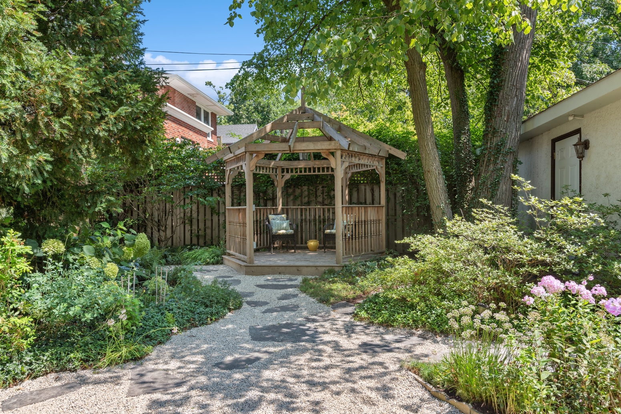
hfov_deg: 73.7
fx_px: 414
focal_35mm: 24
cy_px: 202
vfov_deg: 53.1
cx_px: 318
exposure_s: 1/100
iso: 200
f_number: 9
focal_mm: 23
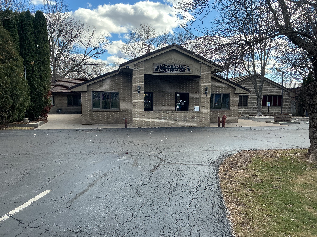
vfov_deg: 48.2
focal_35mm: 29
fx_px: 266
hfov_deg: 61.7
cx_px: 158
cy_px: 118
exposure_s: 1/599
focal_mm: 3
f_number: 1.8
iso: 25
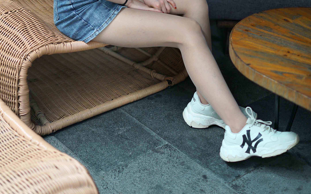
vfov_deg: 16.7
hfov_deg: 26.8
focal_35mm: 77
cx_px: 157
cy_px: 21
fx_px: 653
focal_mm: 50
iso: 200
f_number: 1.8
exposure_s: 1/500
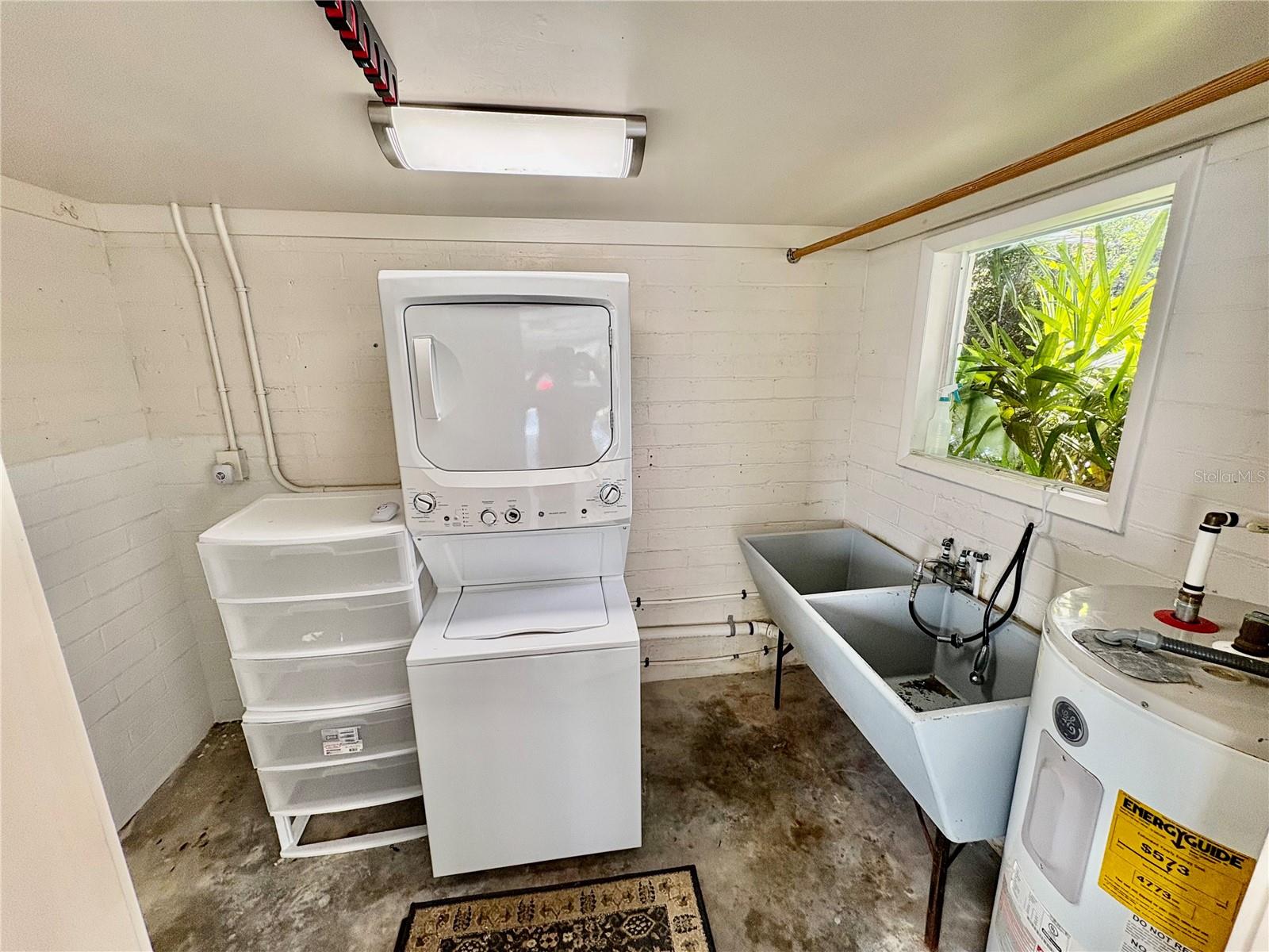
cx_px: 634
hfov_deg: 102.1
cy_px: 476
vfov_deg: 85.7
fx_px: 513
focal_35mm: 14
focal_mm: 2.22
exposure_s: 1/120
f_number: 2.2
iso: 100
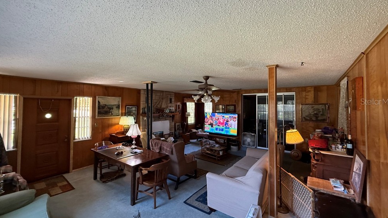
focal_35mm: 16
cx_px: 194
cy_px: 101
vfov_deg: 67.0
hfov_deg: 99.4
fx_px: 165
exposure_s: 1/60
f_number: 2.2
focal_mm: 2.22
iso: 400
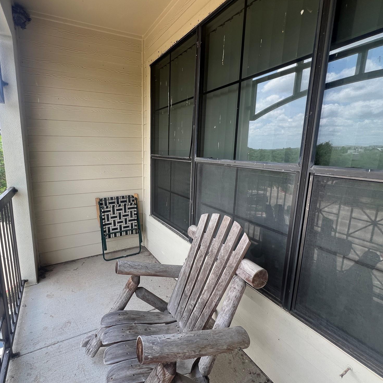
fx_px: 200
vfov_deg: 87.4
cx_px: 150
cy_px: 189
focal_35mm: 16
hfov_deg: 86.1
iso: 32
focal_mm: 1.57
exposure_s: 1/210
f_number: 1.8
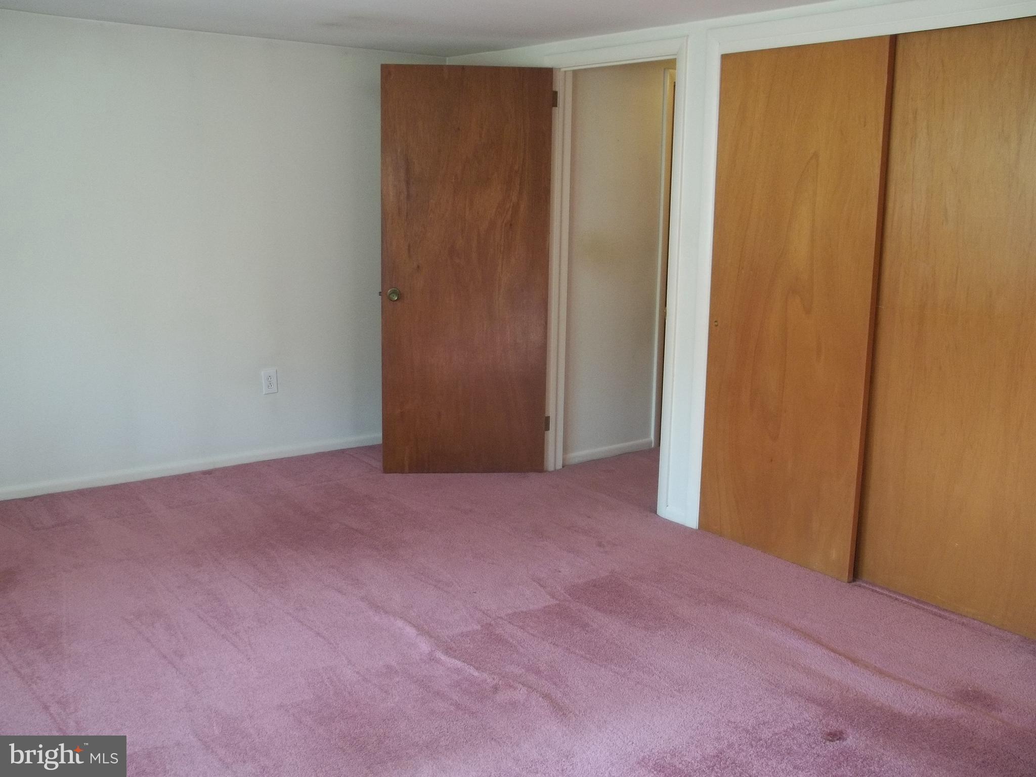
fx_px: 988
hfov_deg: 55.4
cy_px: 388
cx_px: 518
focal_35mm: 33
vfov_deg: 42.9
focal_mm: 5.9
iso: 147
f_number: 3.3
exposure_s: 1/30
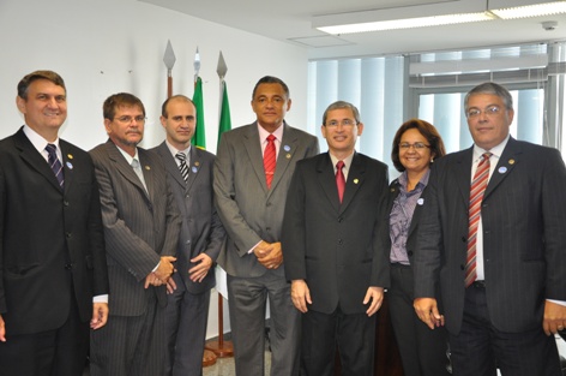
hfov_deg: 41.2
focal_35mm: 48
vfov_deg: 28.0
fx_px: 753
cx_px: 283
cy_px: 188
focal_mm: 32
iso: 800
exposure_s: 1/60
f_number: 4.2
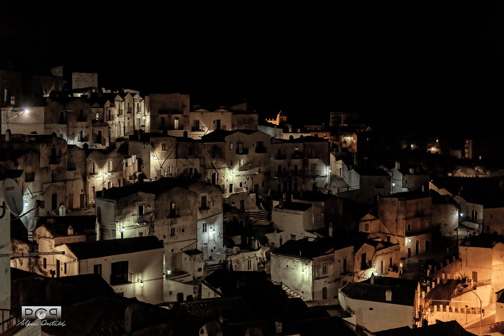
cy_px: 168
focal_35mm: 48
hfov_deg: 41.1
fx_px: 672
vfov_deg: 28.1
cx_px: 252
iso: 1600
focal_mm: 48
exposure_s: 1/60
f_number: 4
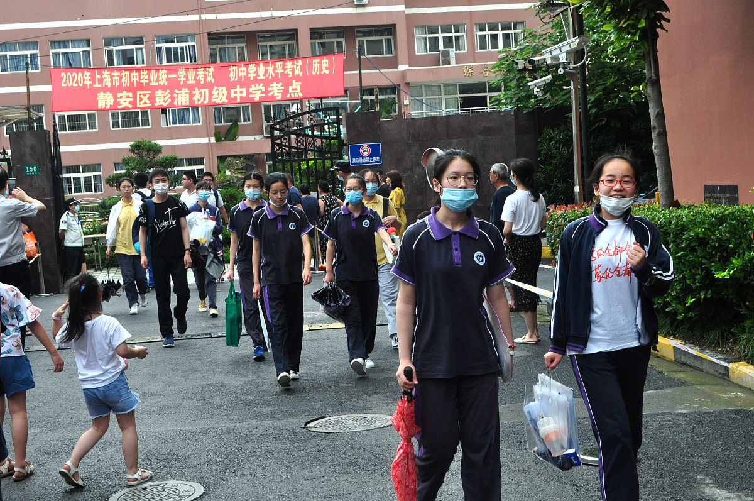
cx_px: 377
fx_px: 1192
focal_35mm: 57
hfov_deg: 35.1
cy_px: 250
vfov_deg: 23.7
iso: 800
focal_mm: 38
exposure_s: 1/250
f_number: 10
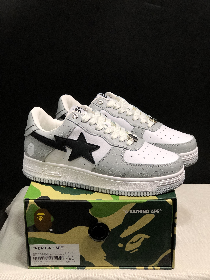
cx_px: 105
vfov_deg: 33.8
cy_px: 140
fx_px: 461
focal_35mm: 57
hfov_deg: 25.7
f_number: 2.8
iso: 64
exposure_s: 1/30
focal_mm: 6.6
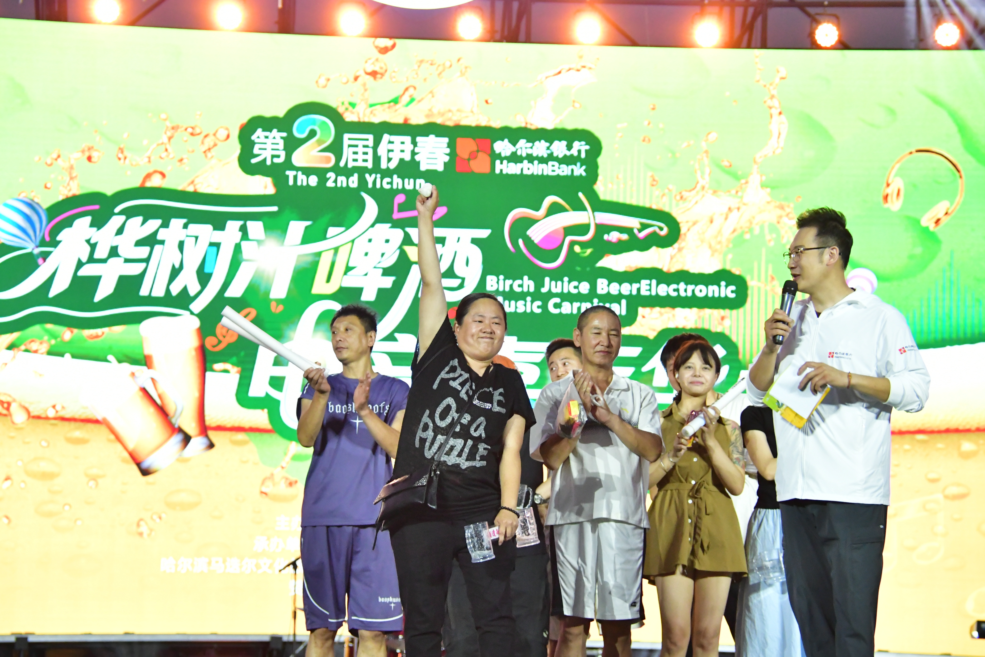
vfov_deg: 9.6
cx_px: 492
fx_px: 3899
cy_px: 328
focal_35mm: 142
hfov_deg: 14.4
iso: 5000
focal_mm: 95
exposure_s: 1/500
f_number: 5.6
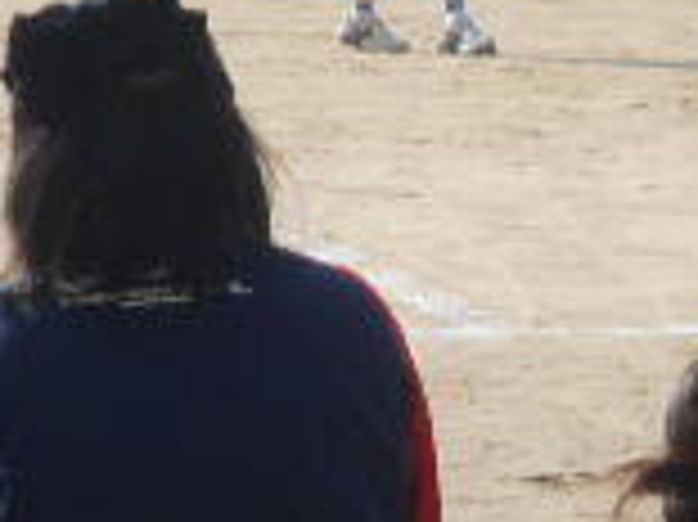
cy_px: 220
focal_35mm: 409
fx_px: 8241
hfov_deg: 4.8
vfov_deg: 3.6
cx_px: 468
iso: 80
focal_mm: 17.6
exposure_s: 1/320
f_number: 5.5
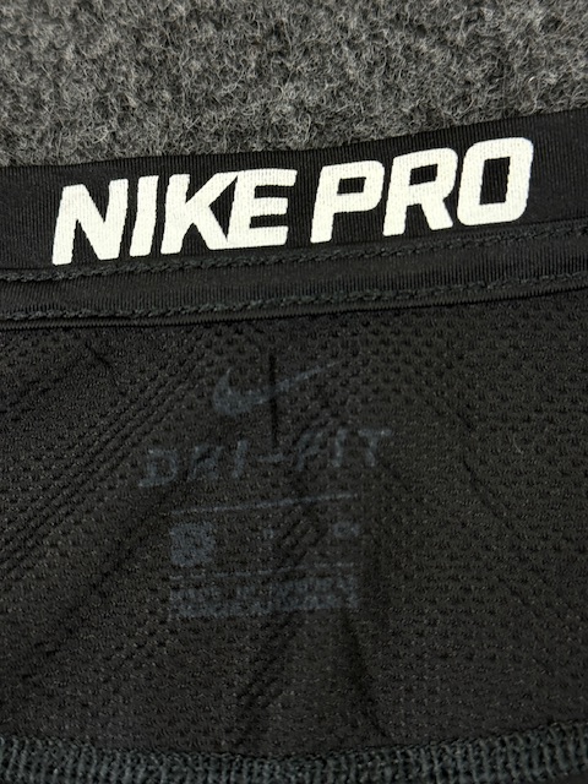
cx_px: 294
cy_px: 392
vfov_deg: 39.7
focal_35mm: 48
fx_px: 1087
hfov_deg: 30.3
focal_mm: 6.76
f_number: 1.78
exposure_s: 1/100
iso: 320
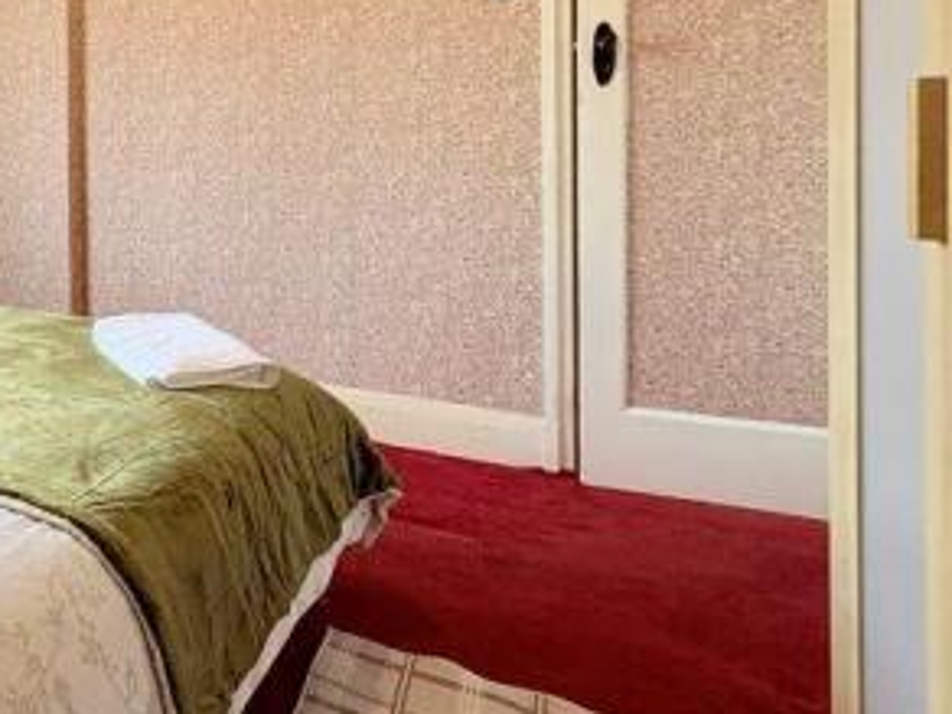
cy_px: 155
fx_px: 770
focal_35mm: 28
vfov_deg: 47.4
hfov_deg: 52.4
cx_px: 31
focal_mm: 2.22
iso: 200
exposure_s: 1/100
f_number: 2.2
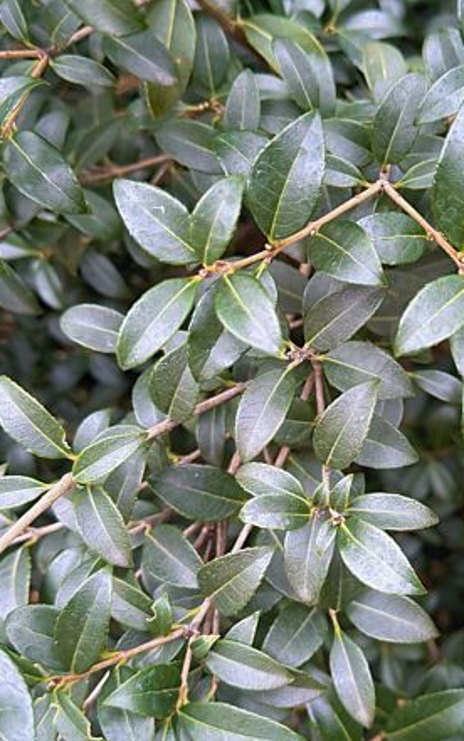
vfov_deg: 41.0
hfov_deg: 26.0
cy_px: 390
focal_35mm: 49
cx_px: 353
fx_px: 990
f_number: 1.78
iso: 200
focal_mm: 6.76
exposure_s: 1/82
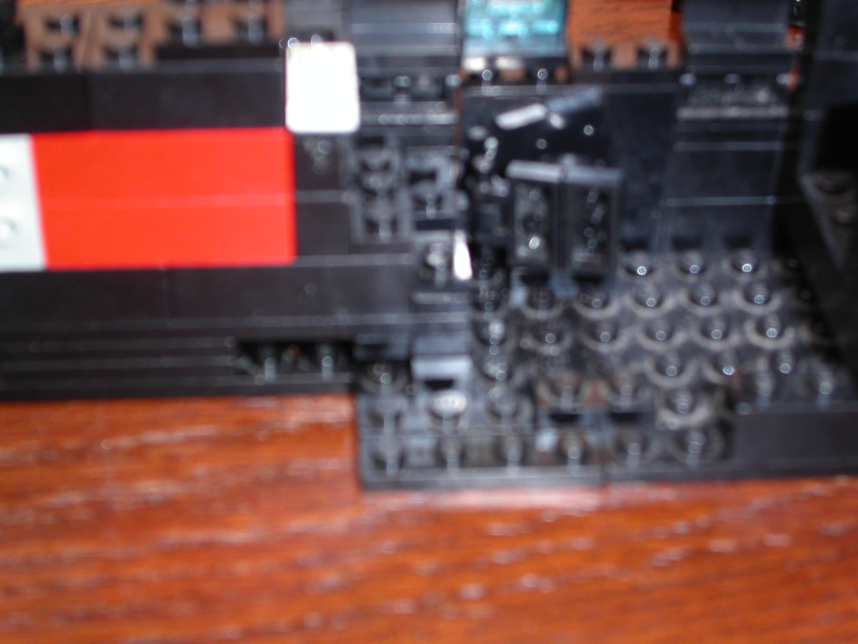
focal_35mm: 67
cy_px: 322
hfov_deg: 29.0
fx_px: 1661
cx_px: 429
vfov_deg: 21.9
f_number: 4
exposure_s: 1/45
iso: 100
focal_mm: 13.8
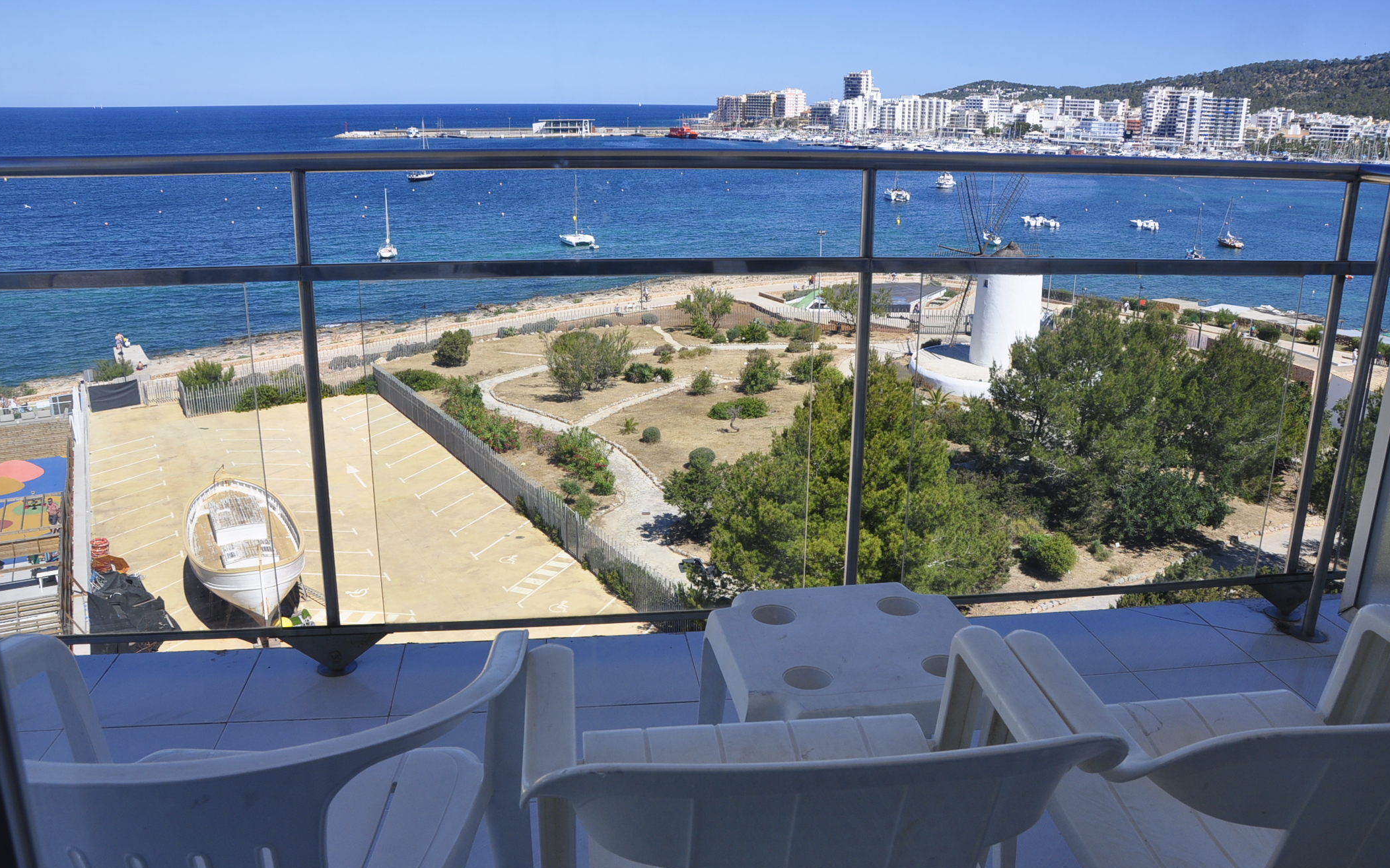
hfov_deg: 66.5
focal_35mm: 28
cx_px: 699
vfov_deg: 44.5
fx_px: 1061
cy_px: 427
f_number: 10
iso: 200
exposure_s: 1/250
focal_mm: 18
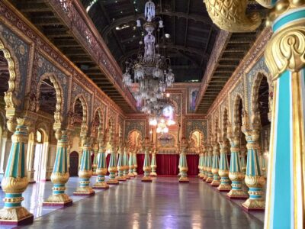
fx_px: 256
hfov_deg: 61.7
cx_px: 152
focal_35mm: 29
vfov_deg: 48.2
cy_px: 114
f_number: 2.2
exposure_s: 1/8
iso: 125
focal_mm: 4.15
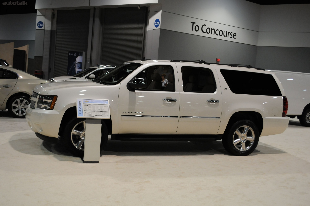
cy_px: 103
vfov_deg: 31.8
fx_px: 361
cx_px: 155
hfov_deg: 46.4
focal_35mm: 42
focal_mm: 28
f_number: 5
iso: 800
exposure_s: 1/100
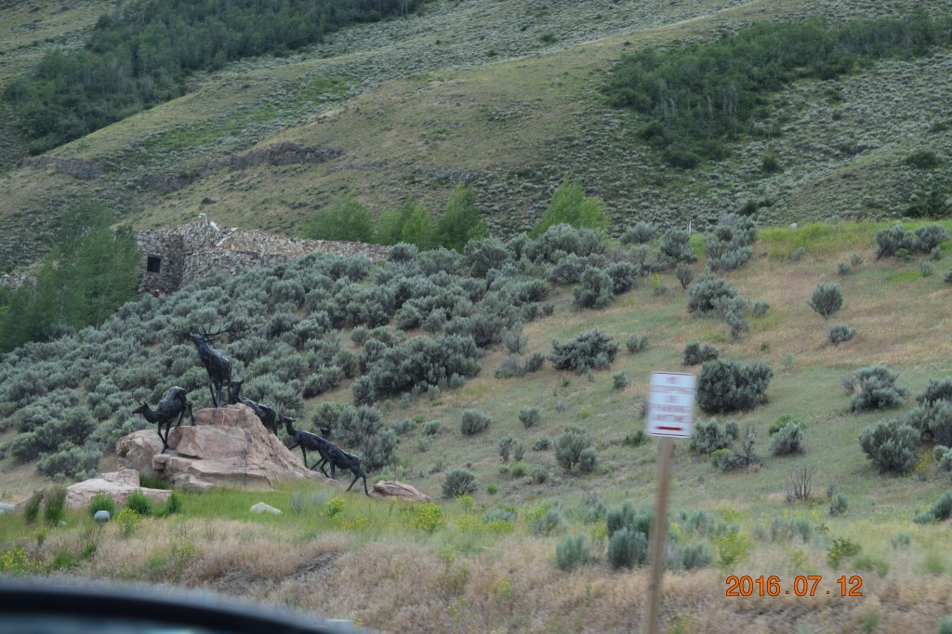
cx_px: 476
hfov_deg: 24.6
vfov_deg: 16.5
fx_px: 2181
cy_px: 317
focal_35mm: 82
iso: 360
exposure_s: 1/250
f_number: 8
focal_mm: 55
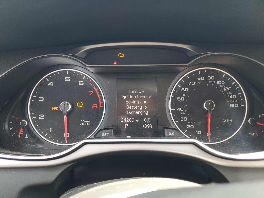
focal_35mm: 26
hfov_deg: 67.3
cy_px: 99
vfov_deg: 53.1
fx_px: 198
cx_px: 132
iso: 81
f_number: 1.5
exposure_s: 1/120
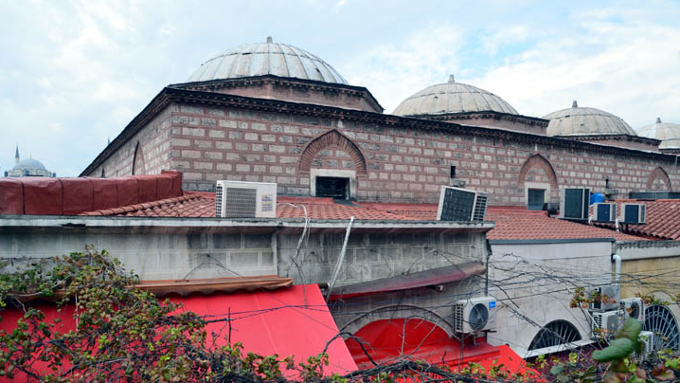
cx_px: 337
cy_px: 230
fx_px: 523
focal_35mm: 29
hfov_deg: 66.1
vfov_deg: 40.0
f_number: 11
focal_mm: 18
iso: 200
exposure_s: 1/125
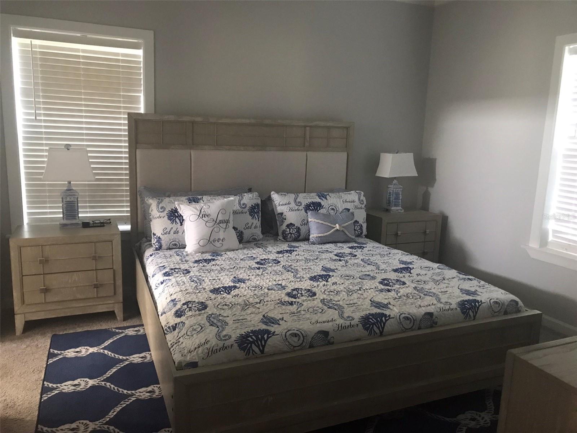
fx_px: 467
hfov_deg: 63.4
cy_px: 216
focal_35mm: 28
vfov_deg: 49.7
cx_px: 288
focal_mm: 3.99
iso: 100
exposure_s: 1/15
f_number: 1.8
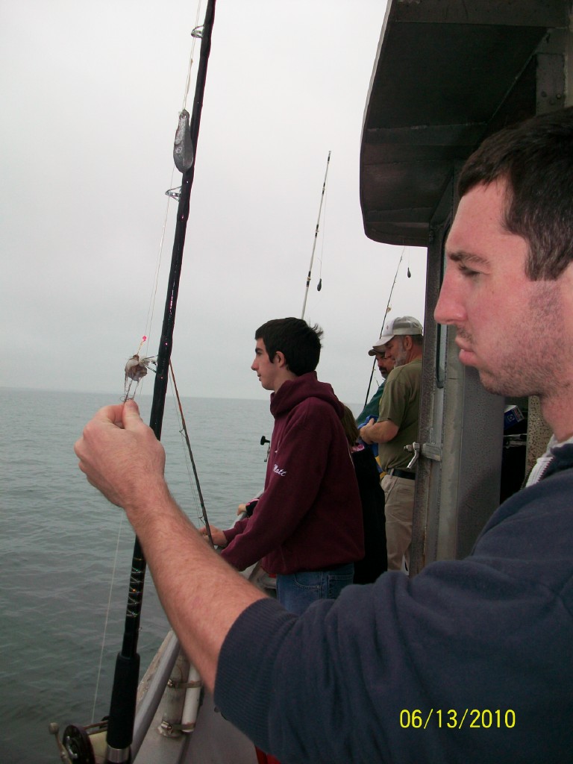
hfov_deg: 44.2
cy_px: 382
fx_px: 706
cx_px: 286
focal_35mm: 32
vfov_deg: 56.8
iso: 64
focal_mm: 5.7
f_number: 2.8
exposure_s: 1/400
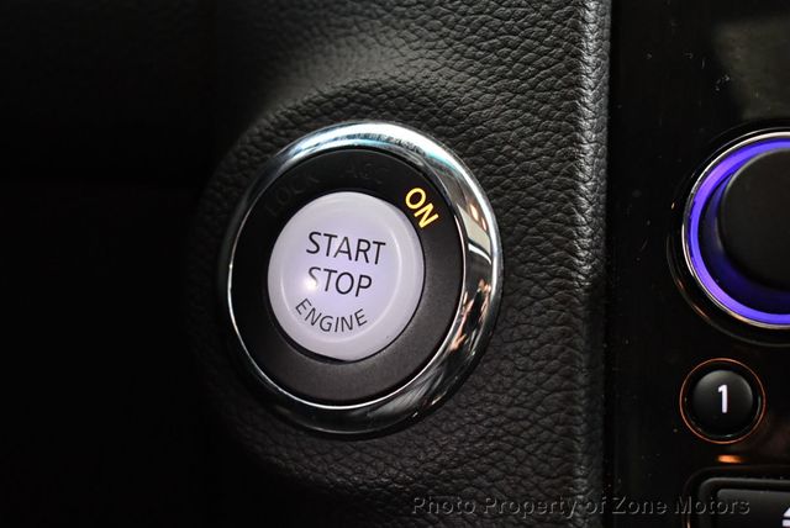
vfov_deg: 17.1
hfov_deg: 25.3
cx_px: 395
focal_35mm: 80
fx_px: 1757
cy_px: 264
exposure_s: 1/60
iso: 4500
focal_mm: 40
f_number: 4.8
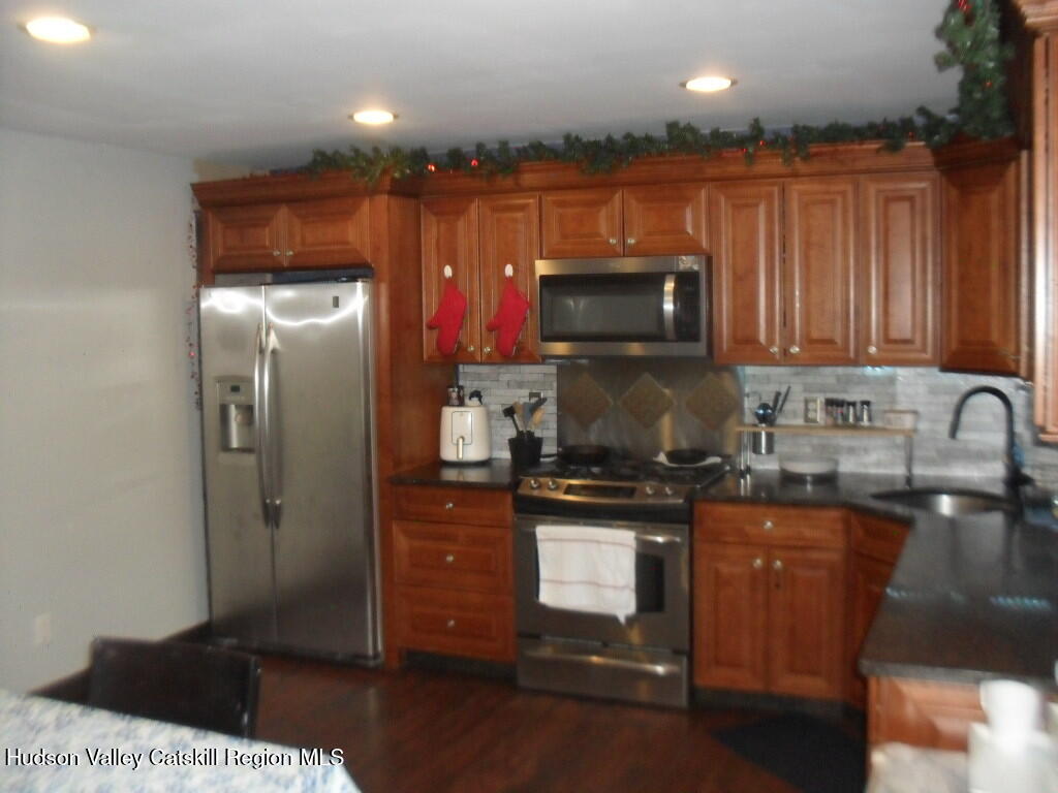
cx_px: 529
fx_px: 1070
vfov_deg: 40.7
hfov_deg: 52.6
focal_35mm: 35
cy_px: 396
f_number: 3.2
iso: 320
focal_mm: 6.3
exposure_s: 1/45
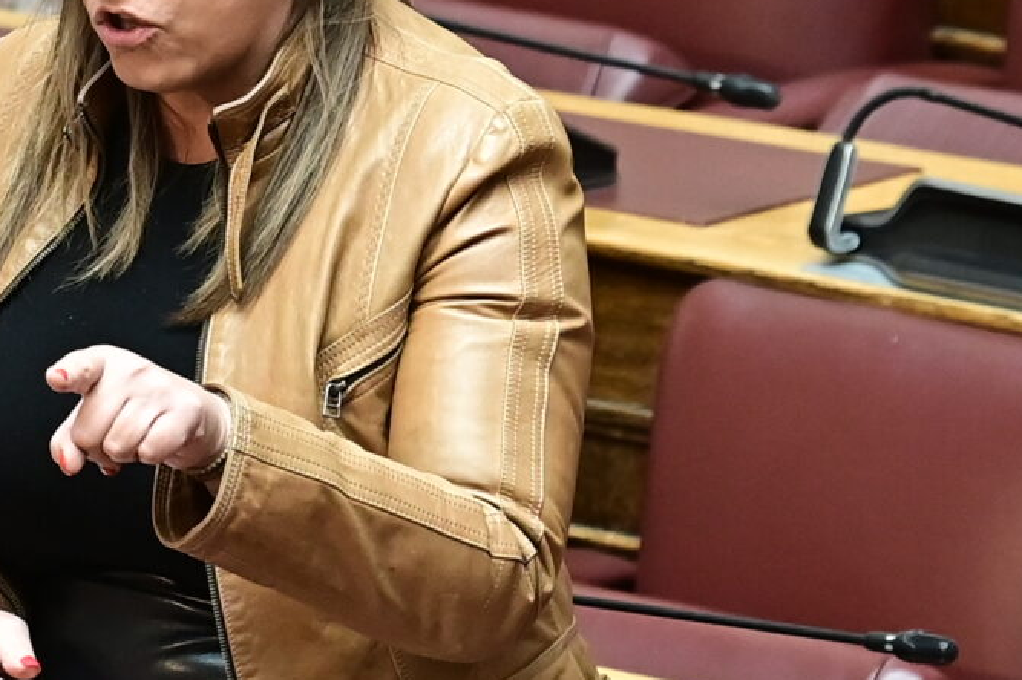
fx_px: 15322
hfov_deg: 3.8
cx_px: 146
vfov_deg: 2.5
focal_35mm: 540
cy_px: 185
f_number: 4
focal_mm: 200
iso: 1000
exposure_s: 1/200
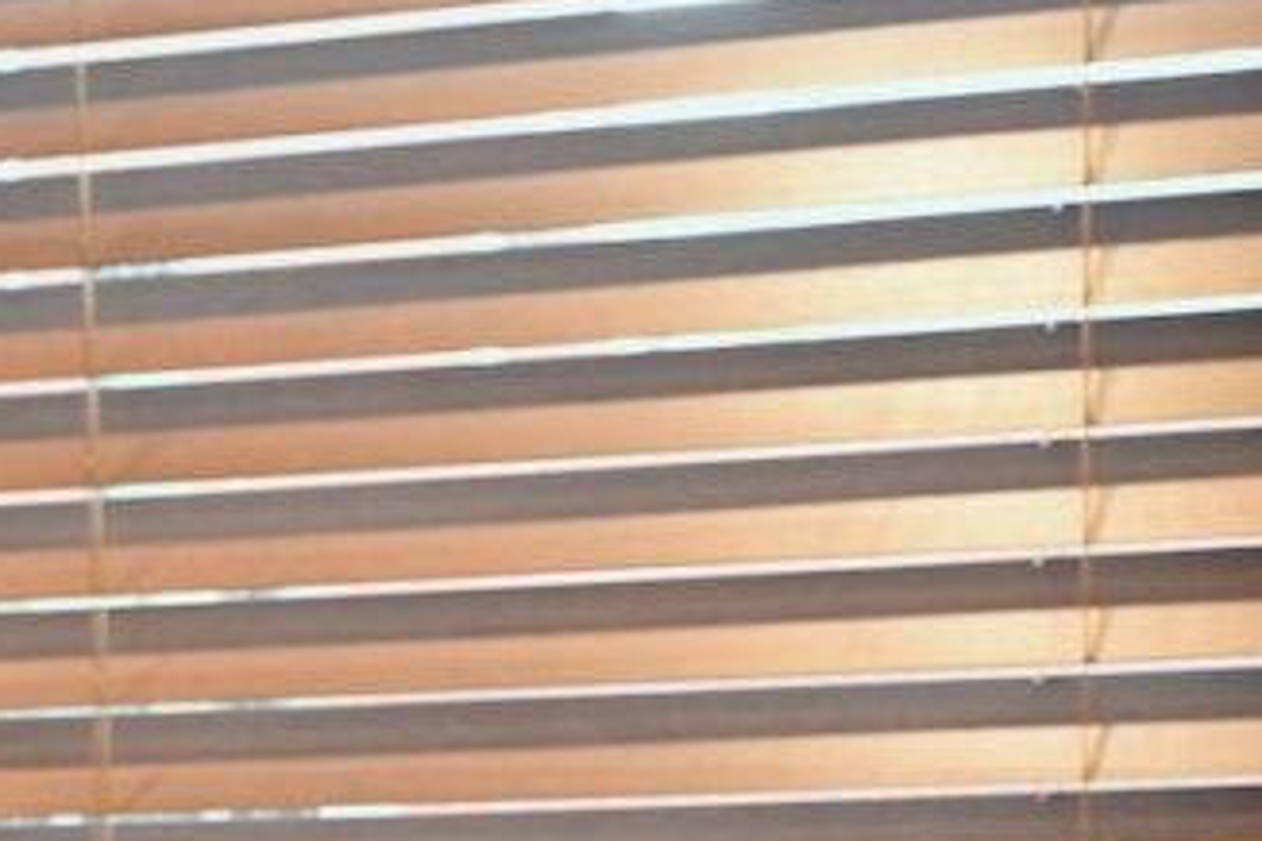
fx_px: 4610
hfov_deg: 14.5
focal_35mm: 132
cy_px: 1169
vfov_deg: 10.2
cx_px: -645
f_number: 4.8
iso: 3200
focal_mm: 29
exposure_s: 1/125
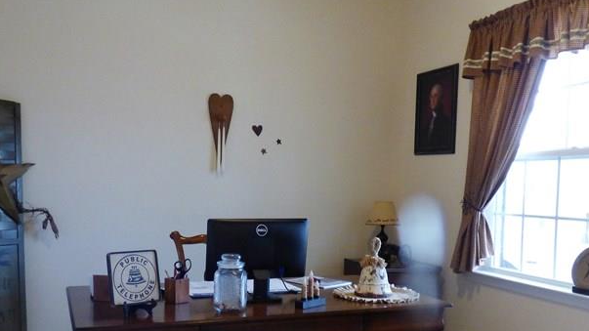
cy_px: 230
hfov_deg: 53.9
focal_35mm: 37
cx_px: 326
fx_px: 578
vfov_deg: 31.6
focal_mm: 3.58
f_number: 2.8
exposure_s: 1/30
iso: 400
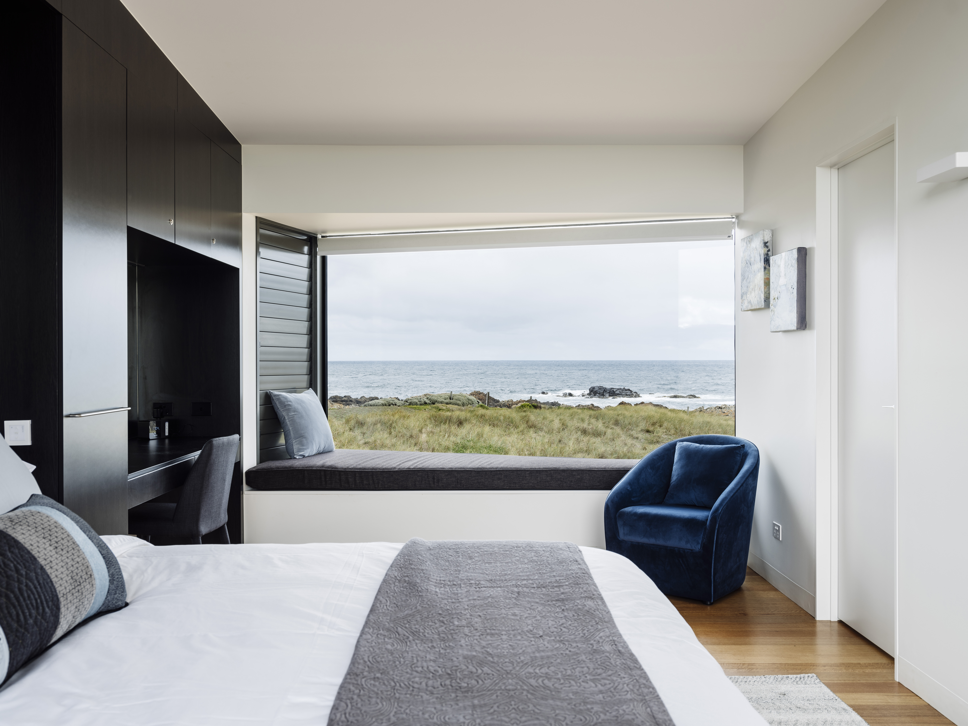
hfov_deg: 56.8
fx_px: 895
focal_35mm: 32
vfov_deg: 44.2
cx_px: 484
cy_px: 363
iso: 50
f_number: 11
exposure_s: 1/50
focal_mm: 40.3
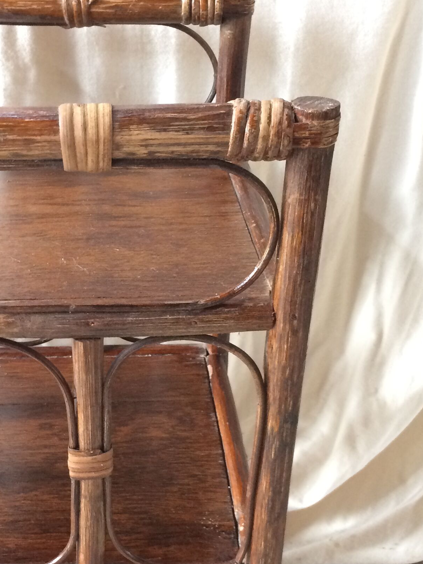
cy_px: 389
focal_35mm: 59
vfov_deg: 32.4
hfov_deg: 24.3
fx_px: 961
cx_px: 69
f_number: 2.2
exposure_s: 1/33
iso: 250
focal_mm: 4.15
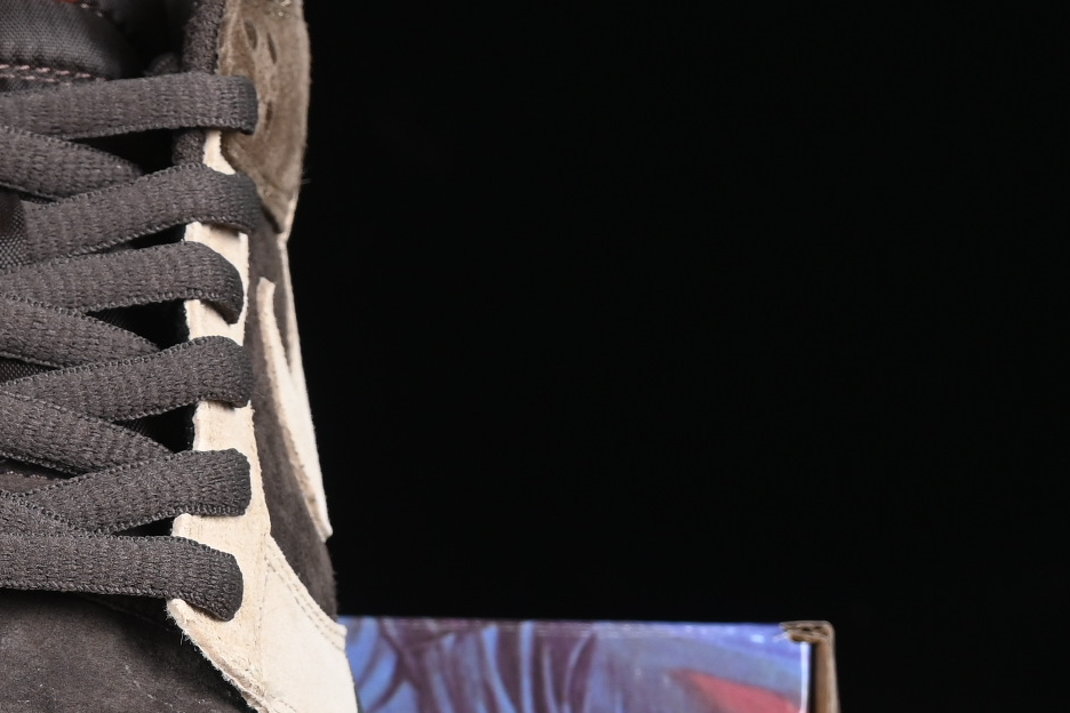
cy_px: 714
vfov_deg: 6.1
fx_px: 6628
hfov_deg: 9.1
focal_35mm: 223
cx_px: -396
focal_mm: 50
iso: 160
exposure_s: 1/60
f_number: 6.3
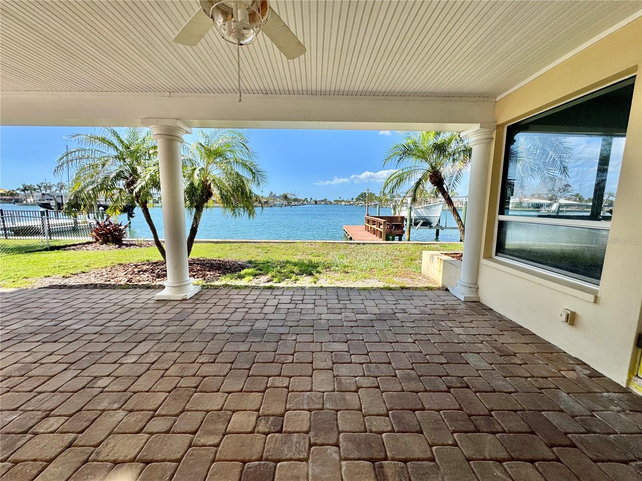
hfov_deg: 102.1
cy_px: 240
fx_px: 260
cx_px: 321
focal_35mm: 14
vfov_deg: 85.7
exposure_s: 1/1536
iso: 50
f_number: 2.2
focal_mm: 2.22
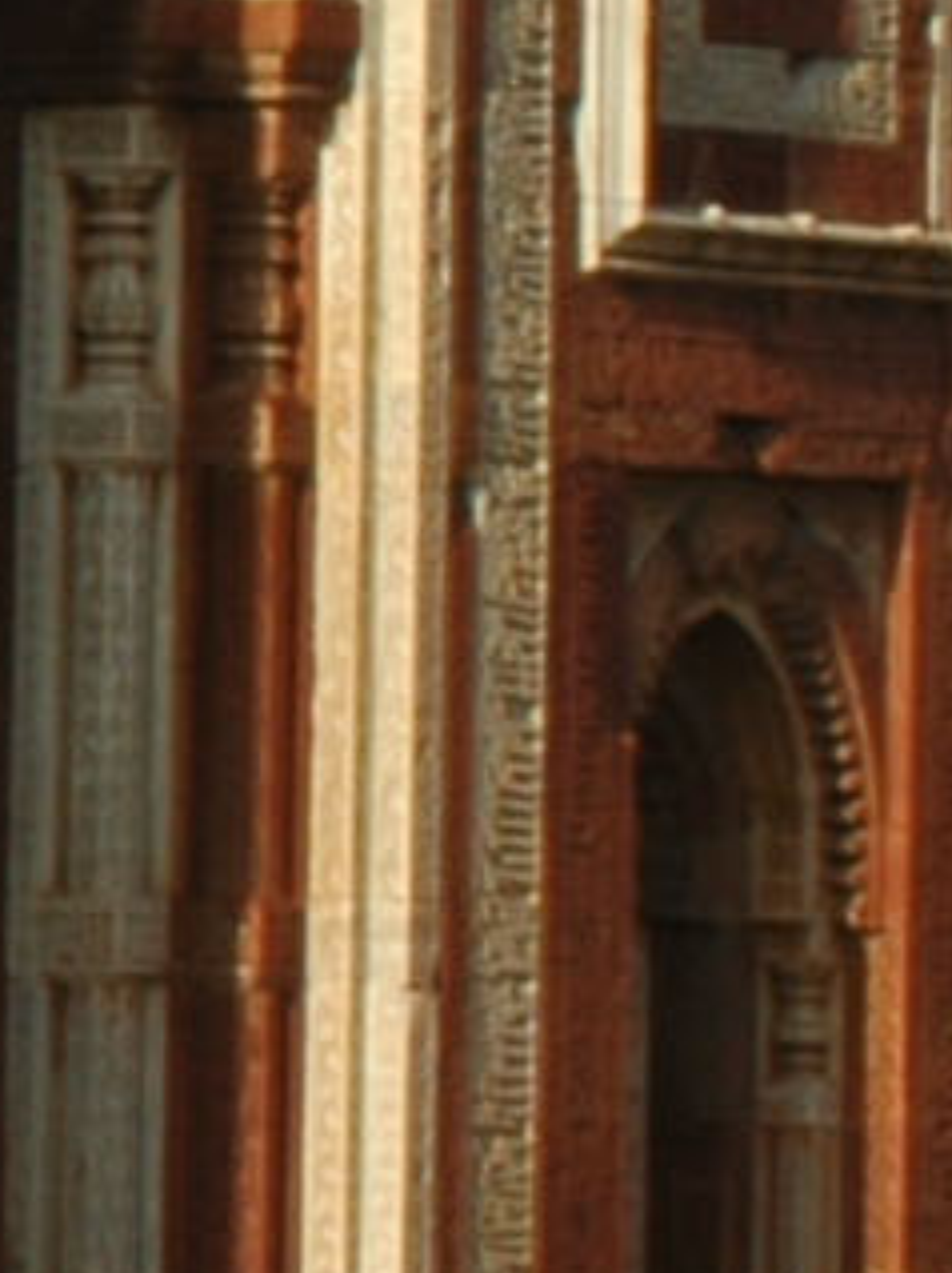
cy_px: 304
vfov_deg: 5.4
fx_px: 13533
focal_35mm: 369
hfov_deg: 3.7
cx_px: -3260
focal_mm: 27
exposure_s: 1/80
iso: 200
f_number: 16
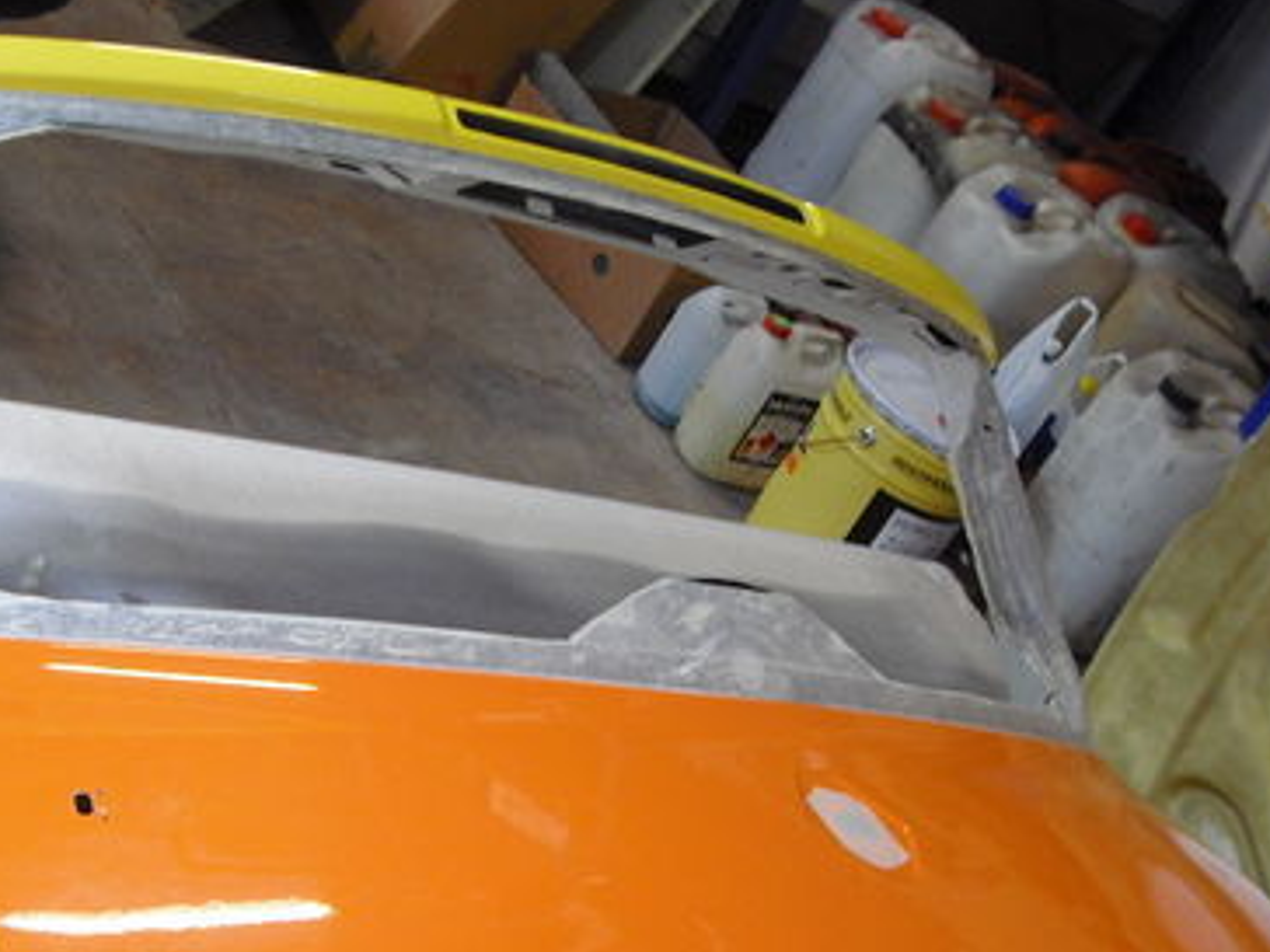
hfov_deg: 29.8
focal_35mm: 65
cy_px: 732
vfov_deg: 22.3
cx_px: 541
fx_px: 2385
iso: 200
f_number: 2.7
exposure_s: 1/8
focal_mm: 6.2
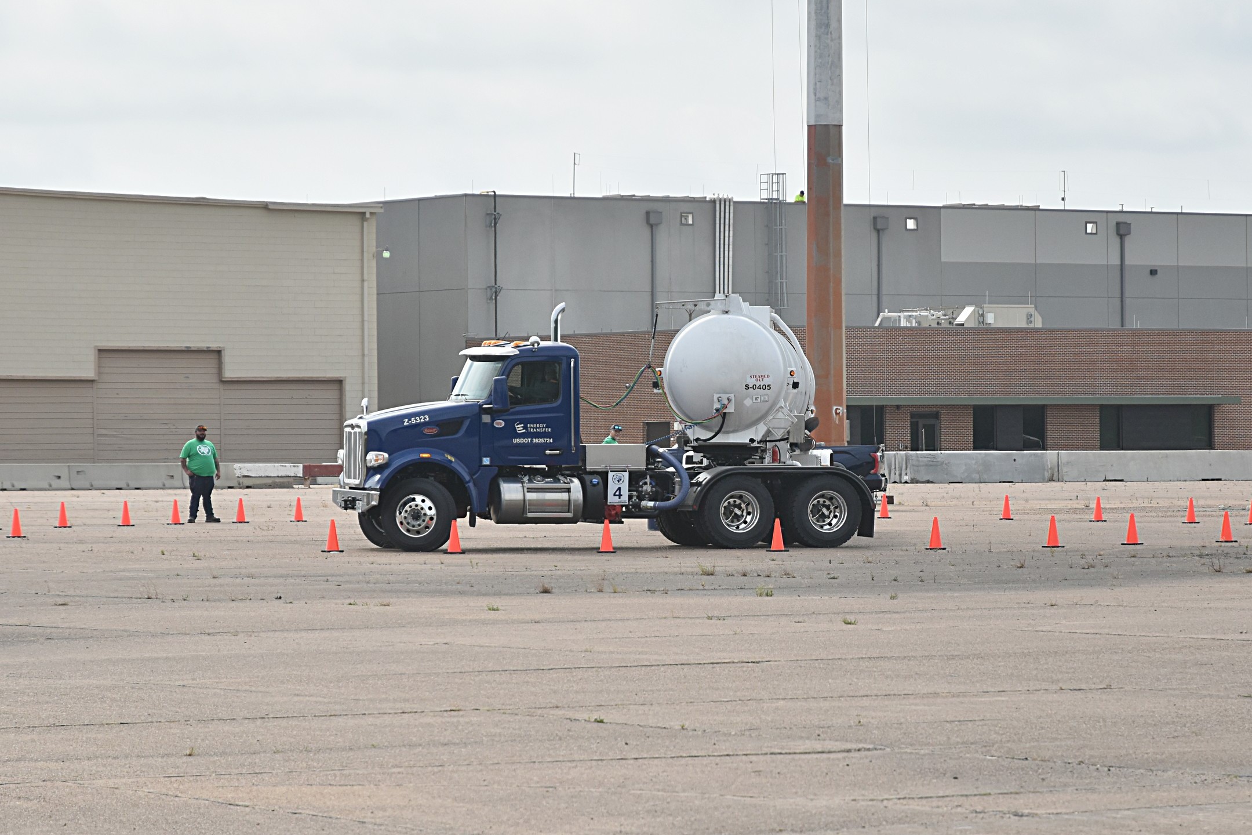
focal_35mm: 117
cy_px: 418
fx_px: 4069
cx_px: 626
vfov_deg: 11.7
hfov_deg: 17.5
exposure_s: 1/2500
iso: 800
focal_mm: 78
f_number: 5.6
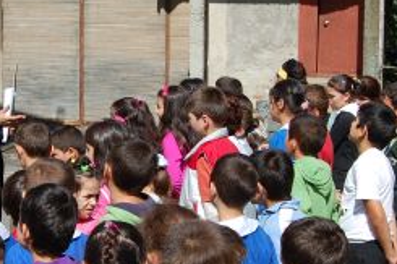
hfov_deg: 19.7
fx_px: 1124
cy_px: 127
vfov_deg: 13.4
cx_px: 49
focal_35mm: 102
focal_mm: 26
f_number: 9
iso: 200
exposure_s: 1/320
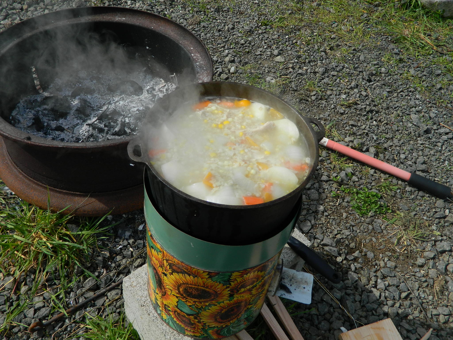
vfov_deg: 40.7
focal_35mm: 35
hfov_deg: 52.6
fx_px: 458
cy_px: 170
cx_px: 226
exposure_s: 1/800
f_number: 3.3
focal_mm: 6.2
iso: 80
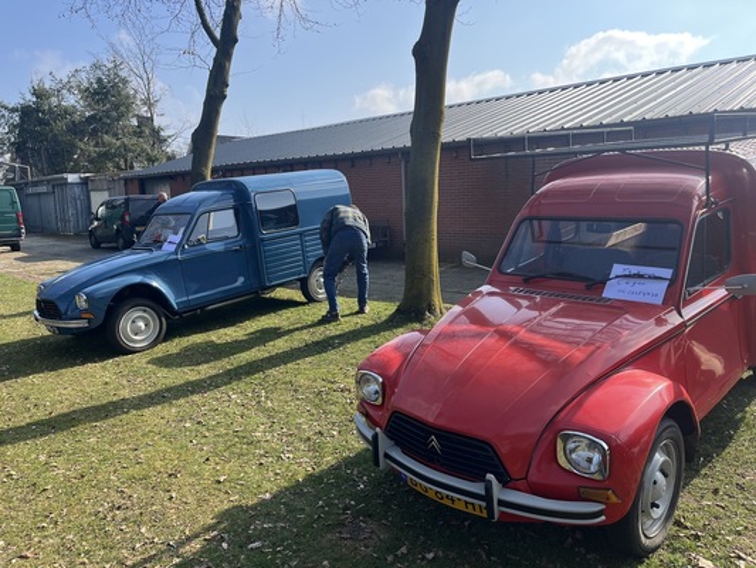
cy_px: 284
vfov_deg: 53.1
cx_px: 378
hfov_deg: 67.3
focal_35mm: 26
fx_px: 568
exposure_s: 1/1695
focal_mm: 5.1
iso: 50
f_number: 1.6
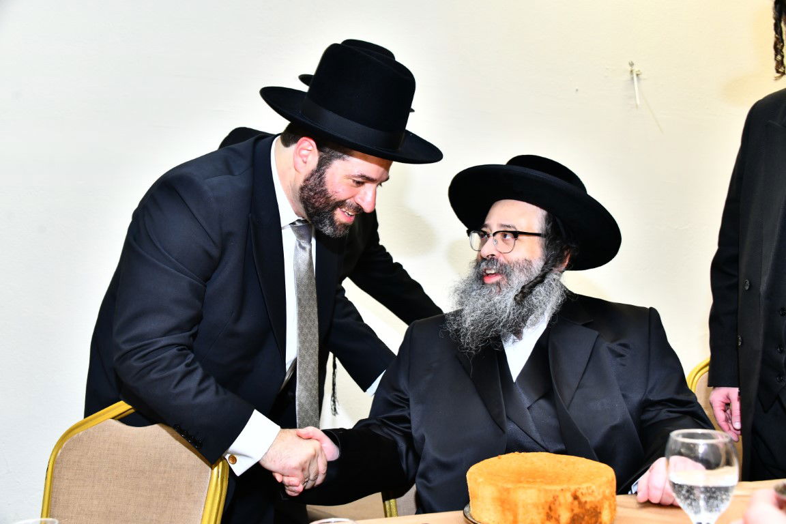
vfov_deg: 37.9
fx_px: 764
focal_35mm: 35
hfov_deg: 54.4
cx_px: 393
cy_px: 262
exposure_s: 1/125
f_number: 5.6
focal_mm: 35
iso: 1250
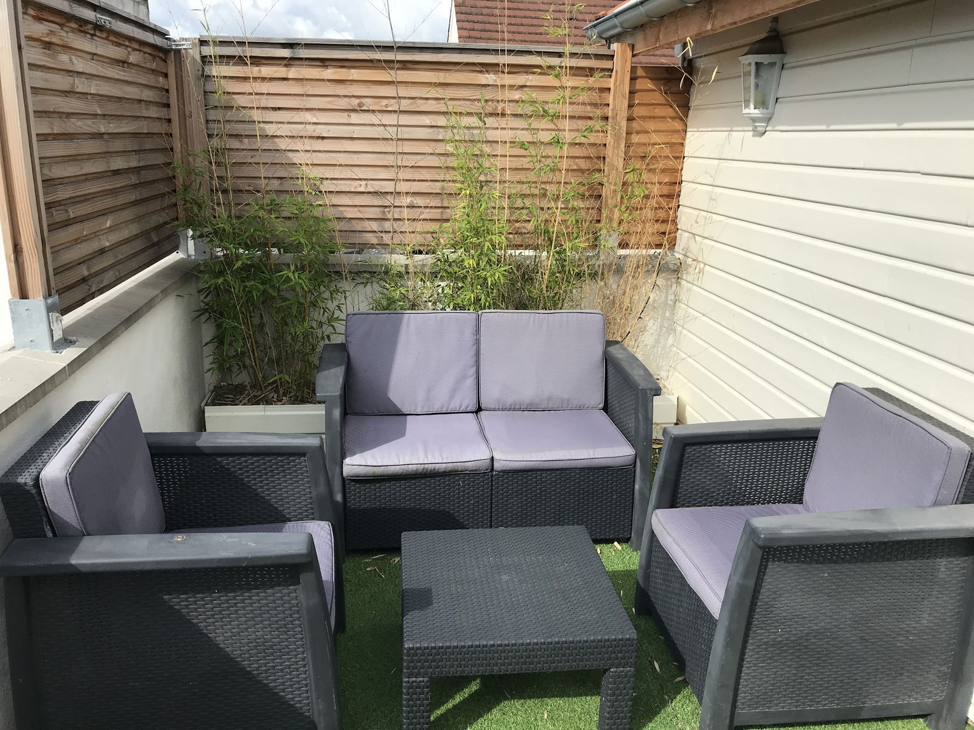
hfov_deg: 63.4
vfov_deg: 49.7
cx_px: 487
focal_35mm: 28
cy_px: 365
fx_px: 788
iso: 20
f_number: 1.8
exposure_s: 1/1623
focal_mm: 3.99
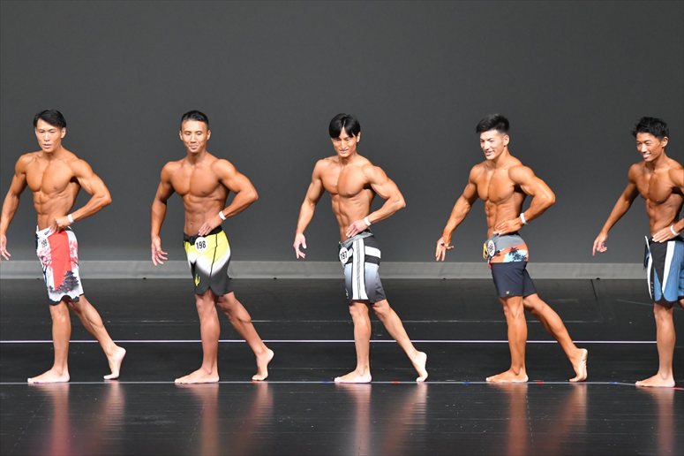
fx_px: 4273
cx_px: 342
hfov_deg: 9.2
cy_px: 228
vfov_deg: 6.1
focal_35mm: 225
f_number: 5.6
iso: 5000
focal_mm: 150
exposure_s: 1/400
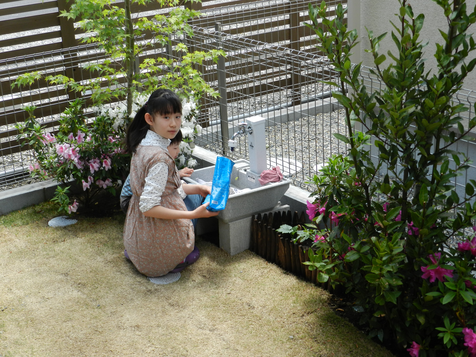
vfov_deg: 24.4
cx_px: 238
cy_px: 178
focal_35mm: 60
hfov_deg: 32.2
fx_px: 825
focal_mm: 10.7
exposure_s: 1/200
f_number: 4.6
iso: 160
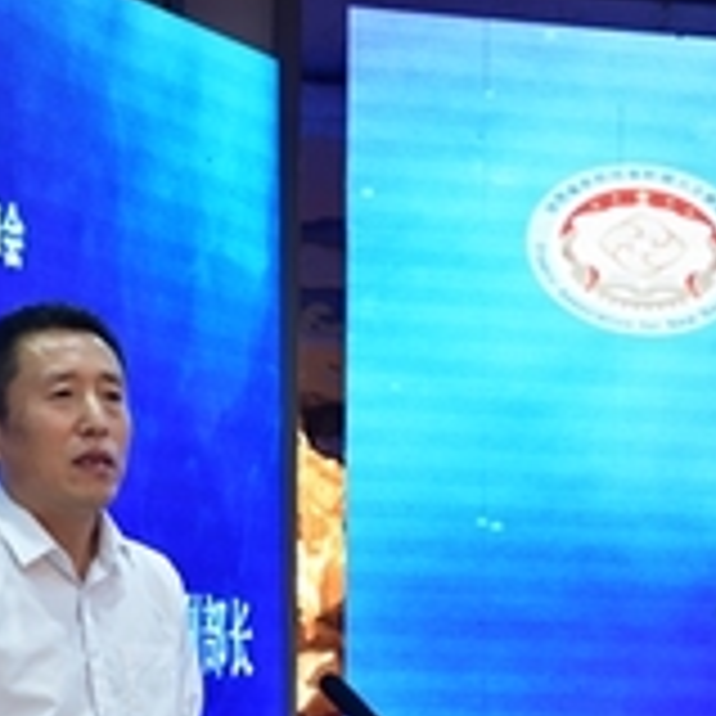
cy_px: 574
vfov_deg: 11.6
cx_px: 234
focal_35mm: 150
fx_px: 3510
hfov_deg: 11.6
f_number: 5.6
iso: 500
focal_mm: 70
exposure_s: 1/25
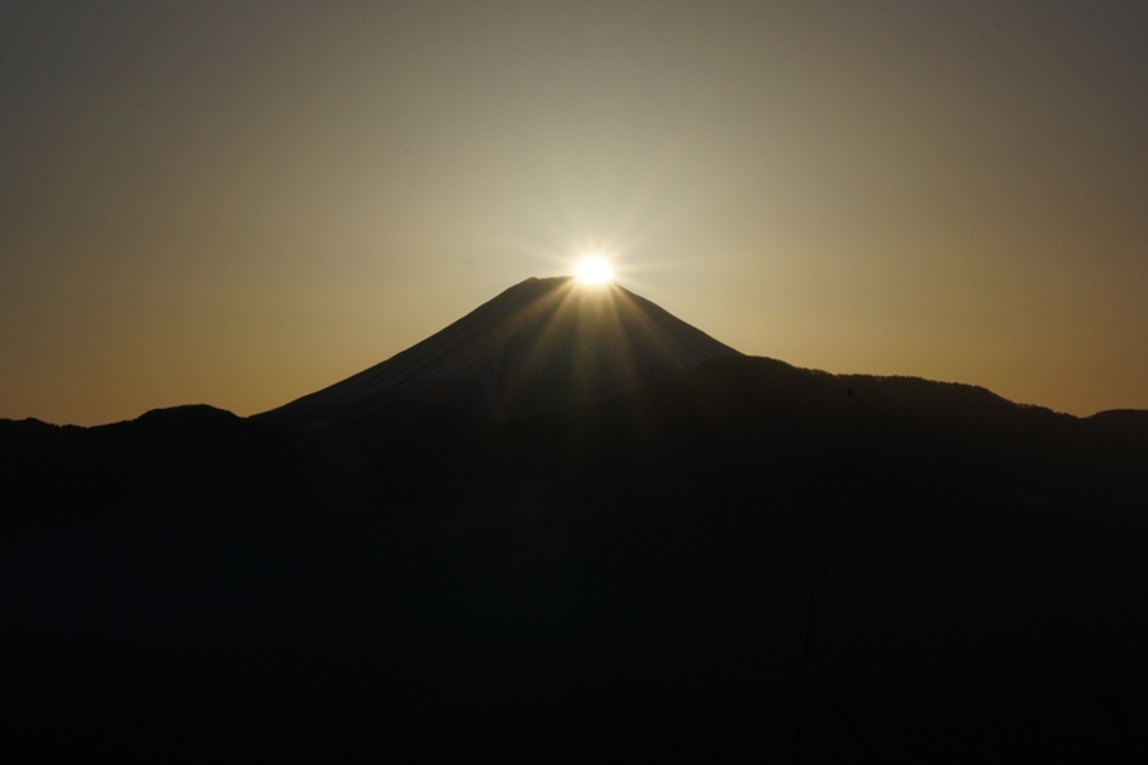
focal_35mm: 82
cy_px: 382
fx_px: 2630
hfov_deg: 24.6
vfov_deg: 16.5
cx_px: 574
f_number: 25
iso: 200
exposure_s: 1/1000
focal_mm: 55
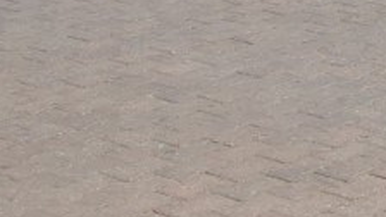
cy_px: -327
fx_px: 1484
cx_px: 837
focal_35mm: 145
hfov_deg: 12.5
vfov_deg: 7.7
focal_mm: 18
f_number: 8
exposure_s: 1/250
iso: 100
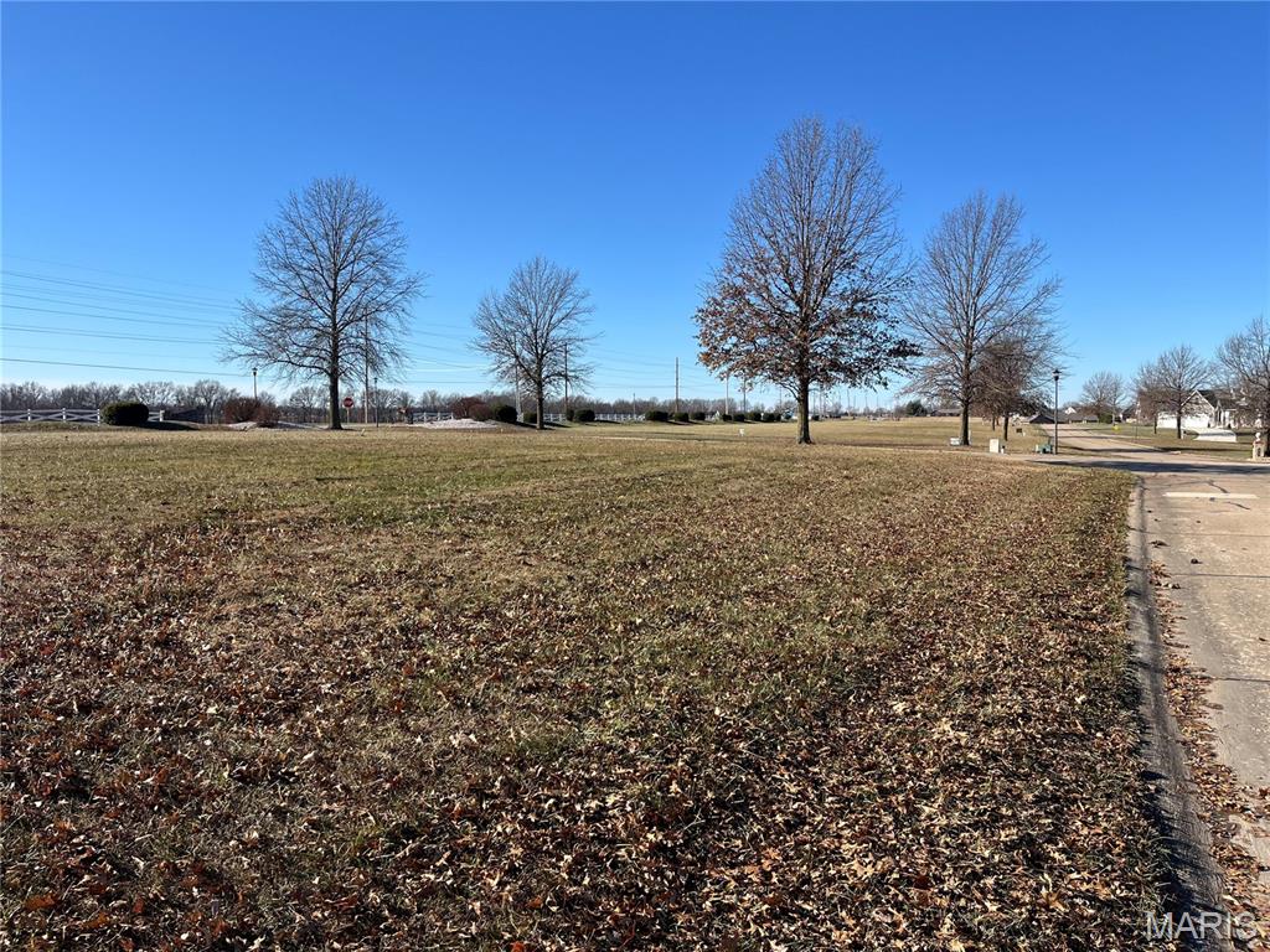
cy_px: 476
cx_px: 635
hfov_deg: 67.3
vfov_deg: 53.1
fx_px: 954
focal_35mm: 26
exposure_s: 1/2632
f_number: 1.6
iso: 50
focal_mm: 5.1
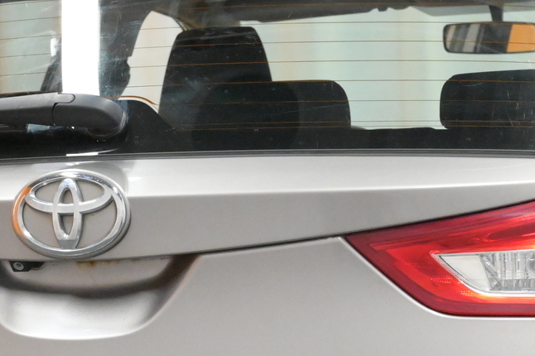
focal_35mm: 143
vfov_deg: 9.4
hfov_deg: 14.3
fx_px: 2124
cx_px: 163
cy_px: 440
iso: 8000
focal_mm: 38
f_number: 6.3
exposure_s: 1/160
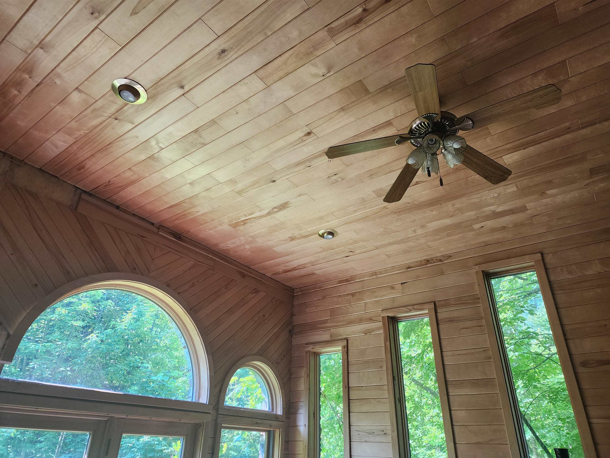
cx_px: 305
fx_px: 405
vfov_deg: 58.9
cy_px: 229
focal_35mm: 23
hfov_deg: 73.9
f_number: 1.8
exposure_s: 1/180
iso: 160
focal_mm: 6.4
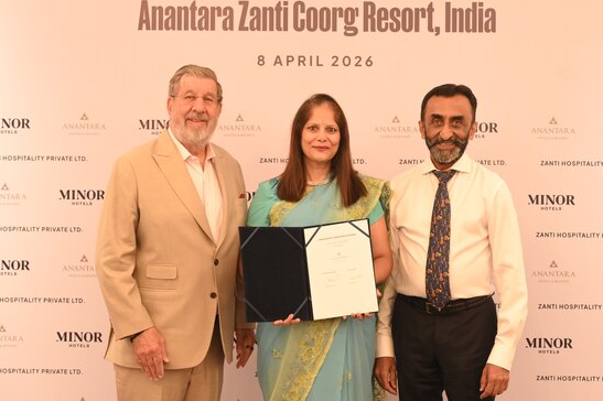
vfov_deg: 21.9
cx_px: 334
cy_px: 169
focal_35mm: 62
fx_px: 1038
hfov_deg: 32.4
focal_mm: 53
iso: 3200
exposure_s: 1/50
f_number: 4
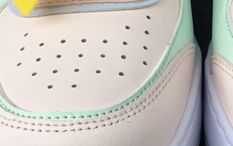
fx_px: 661
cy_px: 36
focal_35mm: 104
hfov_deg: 19.6
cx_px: 215
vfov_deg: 12.6
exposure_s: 1/150
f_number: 2.4
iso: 25
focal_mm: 3.3
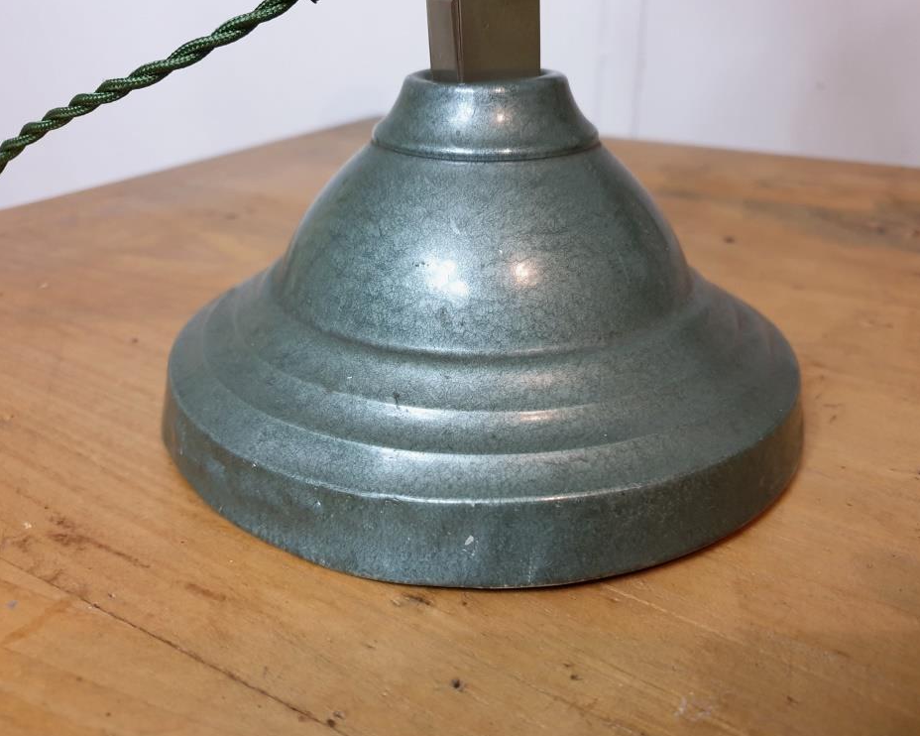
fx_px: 762
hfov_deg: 62.2
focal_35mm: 28
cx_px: 473
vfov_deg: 51.5
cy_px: 378
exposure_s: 1/50
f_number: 1.5
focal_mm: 4.3
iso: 320
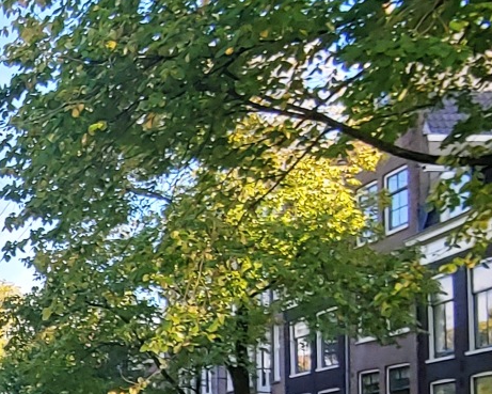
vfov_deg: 19.6
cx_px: -158
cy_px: 487
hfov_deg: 23.0
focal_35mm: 73
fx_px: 1063
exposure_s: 1/189
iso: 50
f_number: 2.4
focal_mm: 1.75
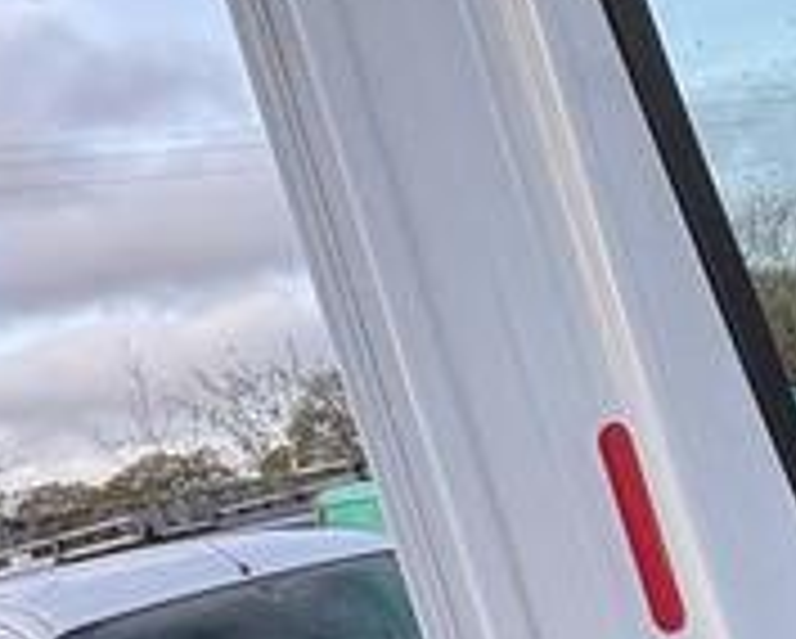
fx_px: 1627
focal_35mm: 69
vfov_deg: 21.2
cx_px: 1318
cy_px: 688
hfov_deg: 21.2
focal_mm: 2.22
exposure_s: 1/144
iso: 40
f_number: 2.2
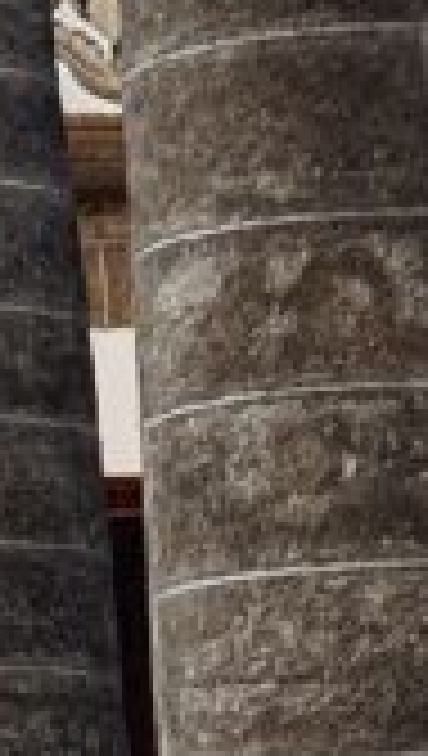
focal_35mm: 373
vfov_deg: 5.7
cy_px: 1053
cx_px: -1284
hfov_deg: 3.1
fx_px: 7495
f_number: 2
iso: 400
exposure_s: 1/60
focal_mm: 50
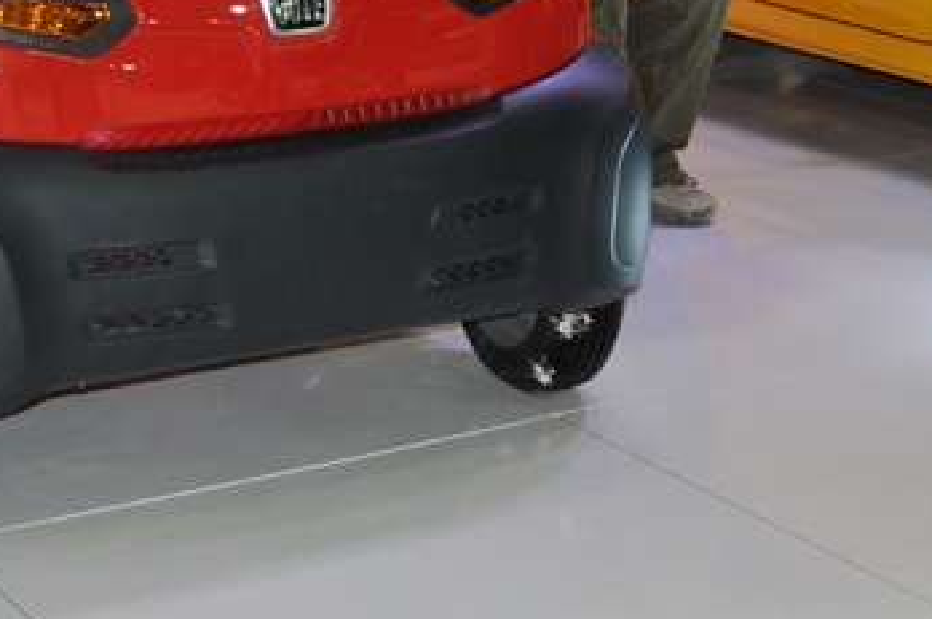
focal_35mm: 93
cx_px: 260
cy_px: -237
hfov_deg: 21.8
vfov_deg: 14.0
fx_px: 2404
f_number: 3.5
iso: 400
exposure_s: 1/160
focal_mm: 18
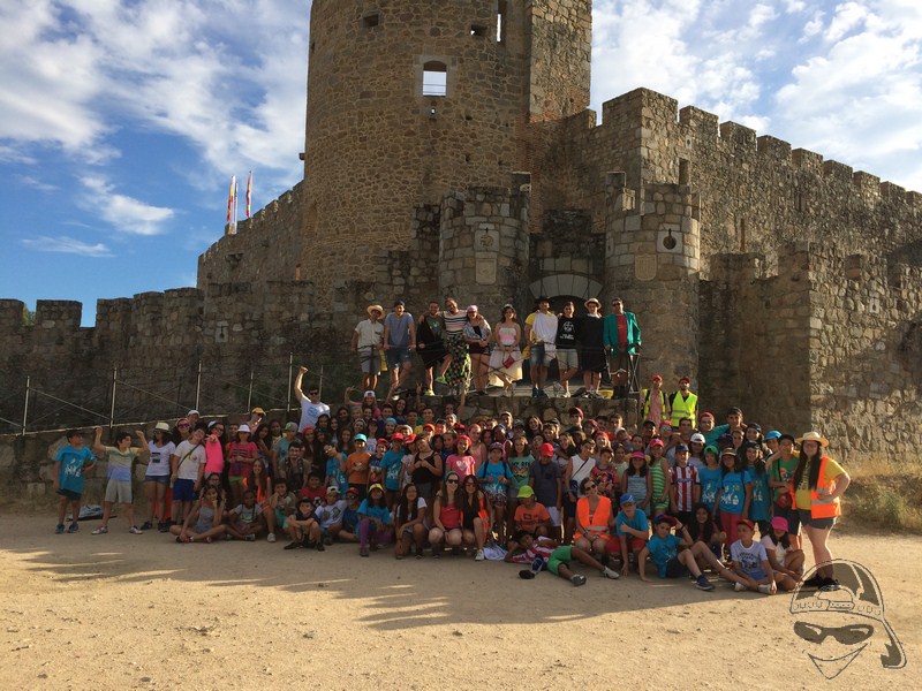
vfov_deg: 48.2
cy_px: 346
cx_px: 461
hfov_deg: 61.7
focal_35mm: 29
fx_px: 772
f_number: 2.2
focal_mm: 4.15
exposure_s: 1/1642
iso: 32
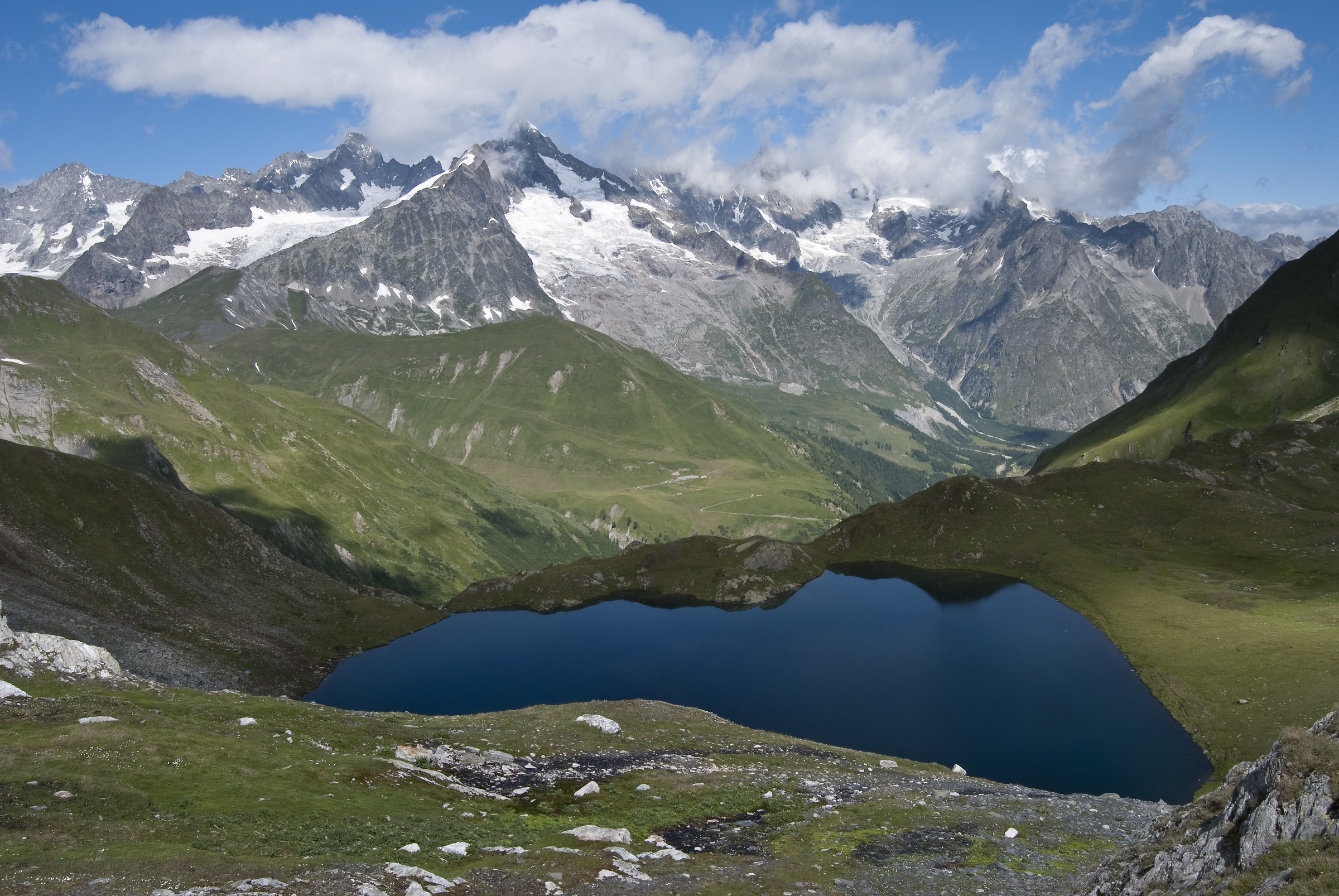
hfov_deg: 61.9
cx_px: 670
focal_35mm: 30
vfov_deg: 43.7
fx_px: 1117
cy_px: 448
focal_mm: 20
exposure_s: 1/100
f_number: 14
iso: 100
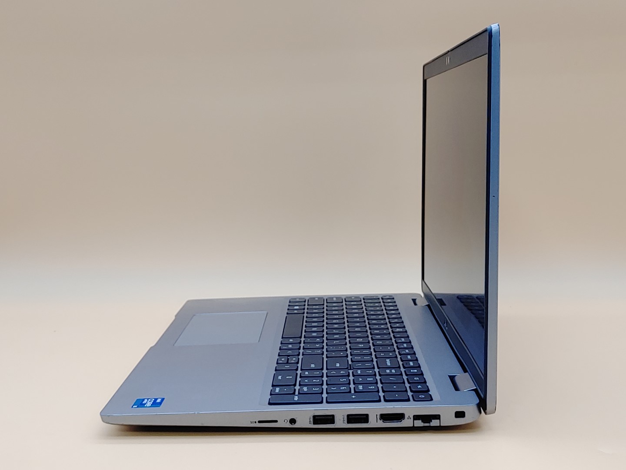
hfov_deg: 41.2
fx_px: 832
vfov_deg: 31.5
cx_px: 313
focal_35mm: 46
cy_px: 235
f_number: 1.8
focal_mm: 4.36
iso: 50
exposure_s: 1/81
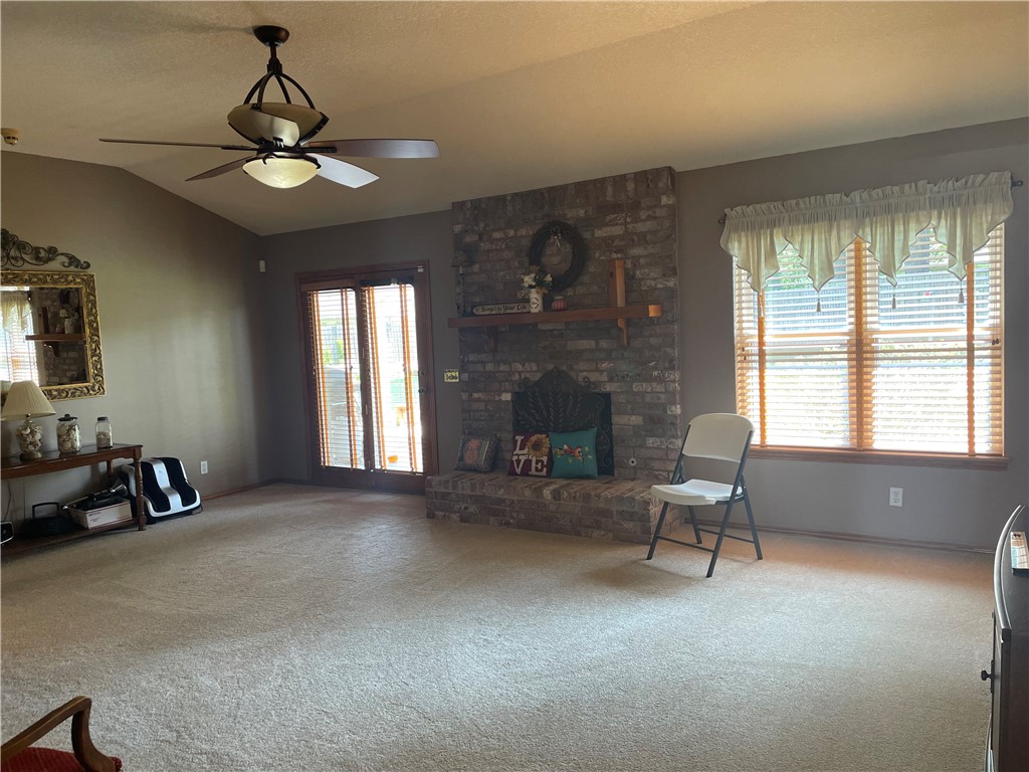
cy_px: 386
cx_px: 514
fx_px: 773
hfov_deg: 67.3
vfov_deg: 53.1
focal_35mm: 26
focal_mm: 4.2
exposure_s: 1/60
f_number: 1.6
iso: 100
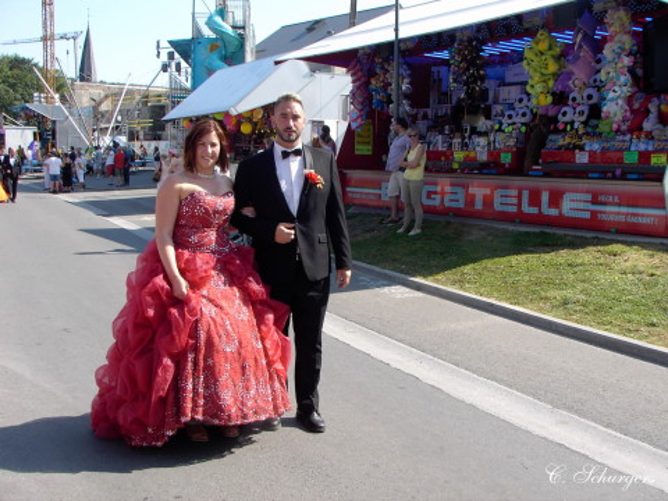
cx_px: 334
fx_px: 772
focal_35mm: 40
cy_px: 250
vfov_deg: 36.0
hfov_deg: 46.8
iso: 70
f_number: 4.5
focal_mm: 6.2
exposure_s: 1/210
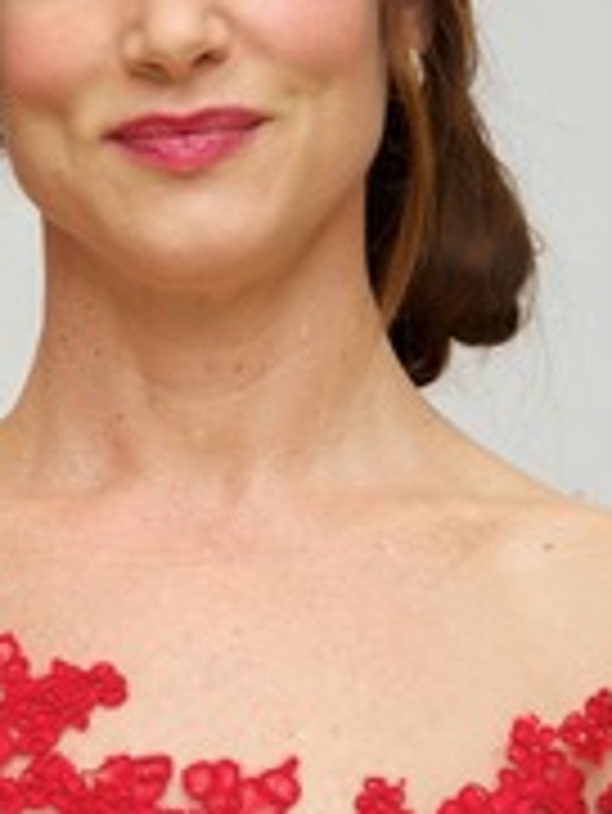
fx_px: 9983
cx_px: 117
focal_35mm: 424
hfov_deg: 3.5
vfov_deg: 4.7
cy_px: 301
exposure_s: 1/60
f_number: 5.6
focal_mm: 200
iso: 640
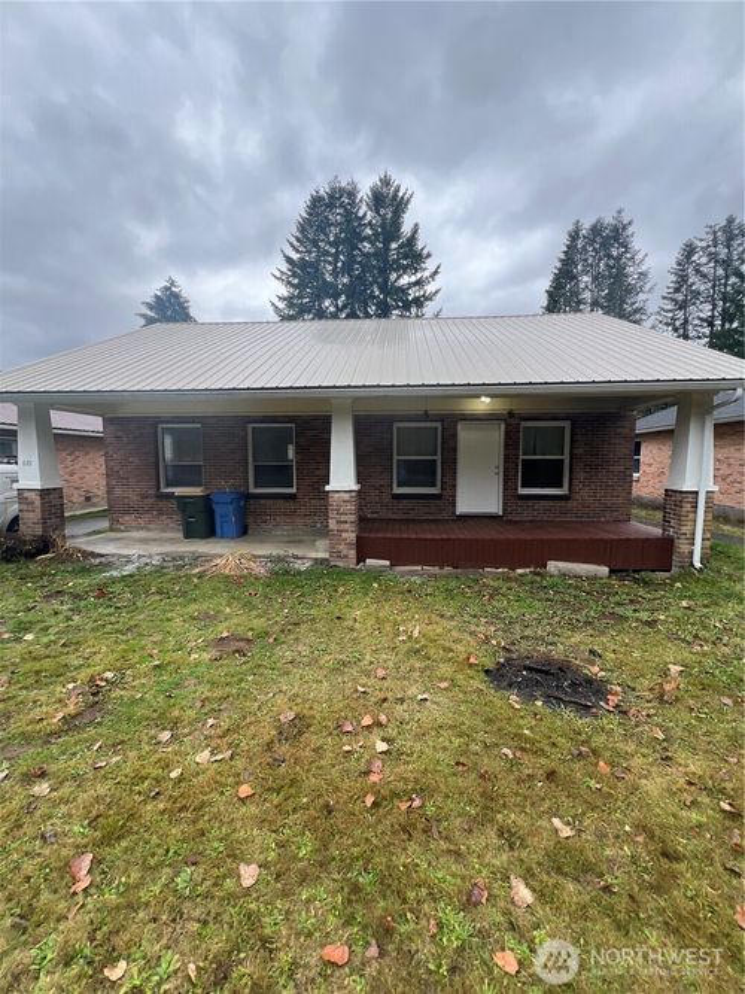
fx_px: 373
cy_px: 497
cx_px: 372
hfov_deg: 89.9
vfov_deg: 106.2
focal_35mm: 13
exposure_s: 1/99
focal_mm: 1.57
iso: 32
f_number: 1.8
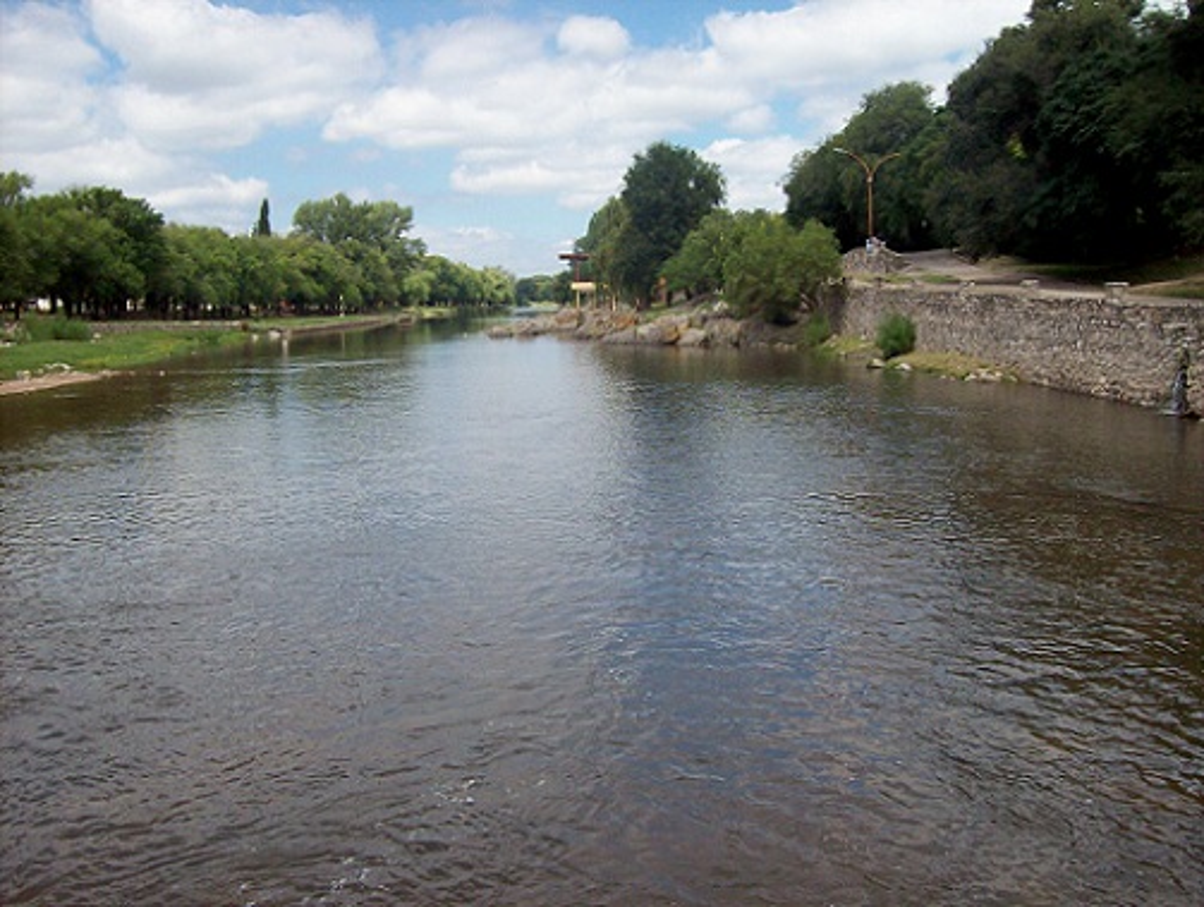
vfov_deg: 39.8
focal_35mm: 36
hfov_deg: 51.3
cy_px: 454
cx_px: 602
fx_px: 1254
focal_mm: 6
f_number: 4.8
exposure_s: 1/652
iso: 80
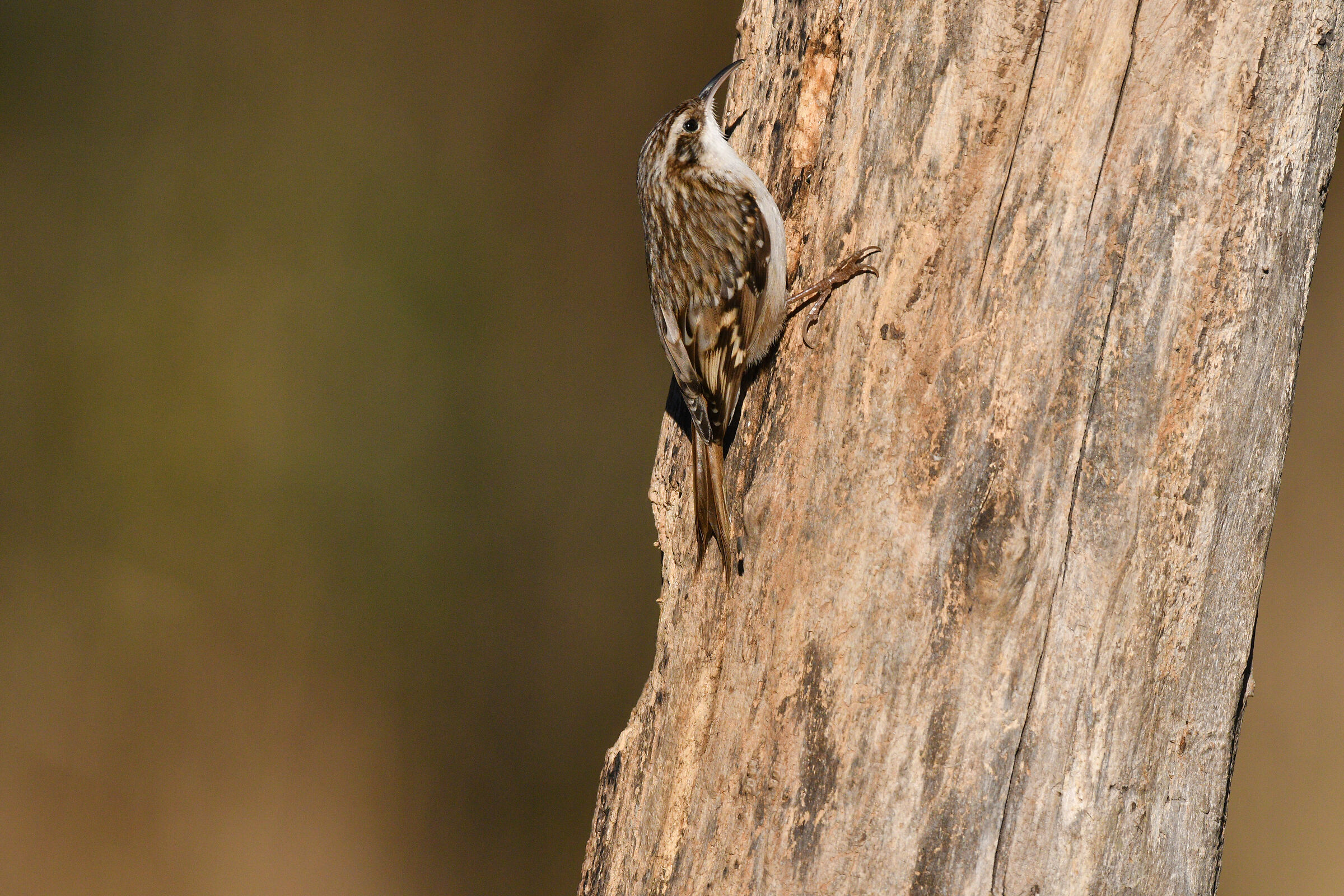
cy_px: 448
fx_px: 27998
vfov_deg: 1.8
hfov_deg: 2.7
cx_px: 672
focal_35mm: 750
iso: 720
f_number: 8
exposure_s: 1/1600
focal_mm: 500
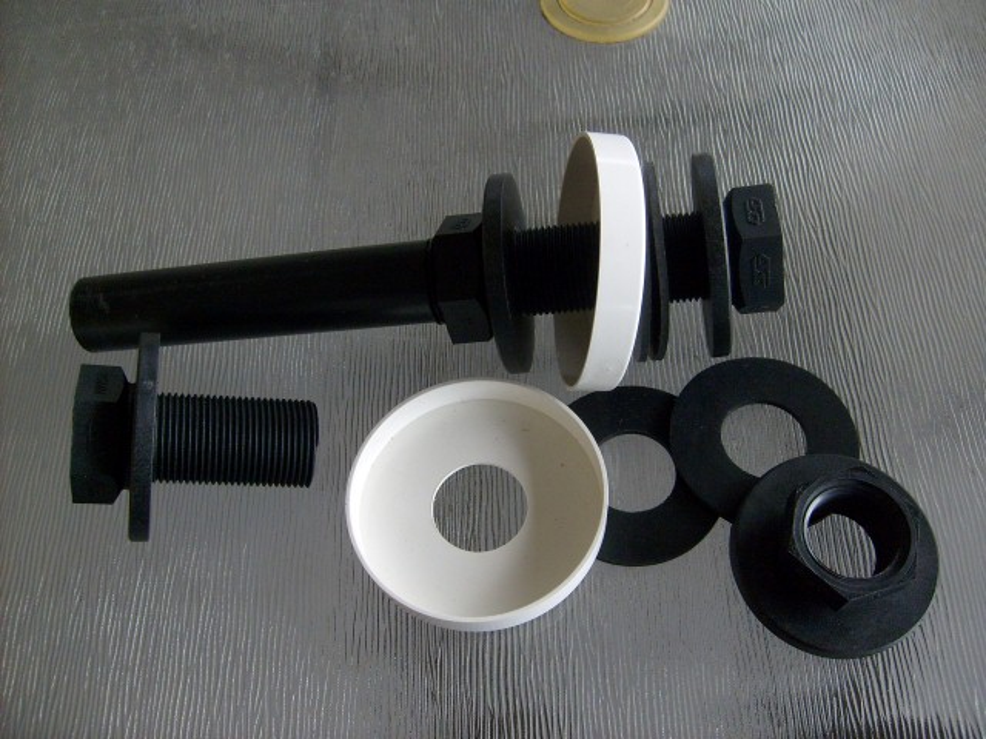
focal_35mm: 35
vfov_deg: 40.7
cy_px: 370
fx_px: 997
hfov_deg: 52.6
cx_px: 493
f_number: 2.8
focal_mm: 5.8
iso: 80
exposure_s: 1/180
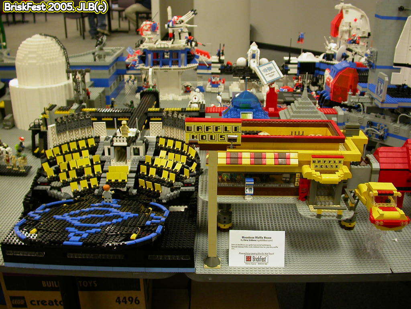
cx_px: 206
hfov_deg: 49.0
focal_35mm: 38
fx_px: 451
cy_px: 154
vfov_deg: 37.7
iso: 100
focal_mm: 7.85
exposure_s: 1/24.7
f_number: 2.6
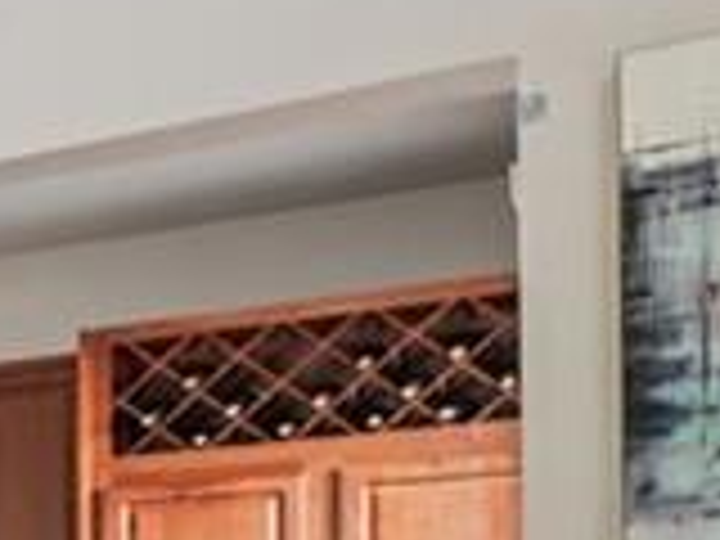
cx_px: -1418
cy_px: 821
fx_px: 1789
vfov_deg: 15.7
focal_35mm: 86
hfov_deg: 11.7
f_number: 8
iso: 320
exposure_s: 1/15
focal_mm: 14
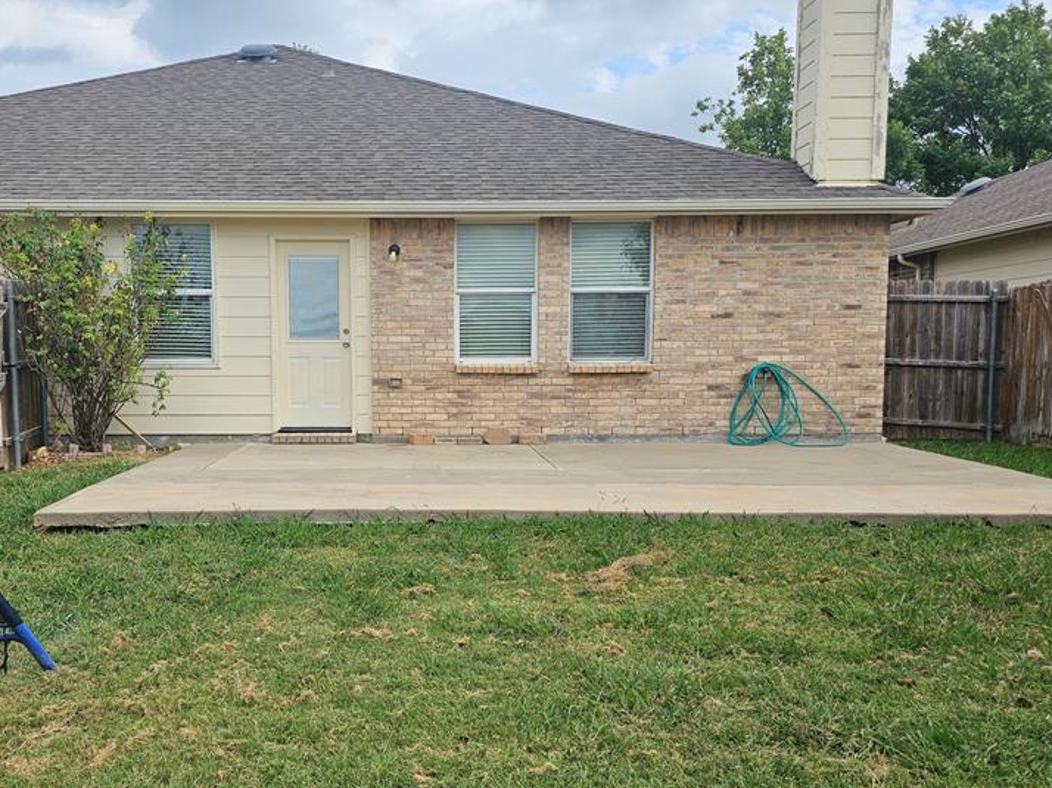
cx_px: 407
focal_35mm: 33
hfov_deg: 54.8
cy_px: 455
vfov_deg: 42.8
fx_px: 1003
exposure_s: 1/854
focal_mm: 6.3
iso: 10
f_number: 1.7
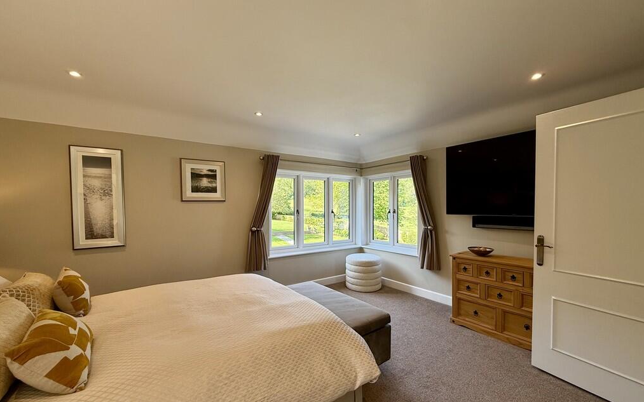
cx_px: 324
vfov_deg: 74.7
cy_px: 213
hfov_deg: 101.5
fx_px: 263
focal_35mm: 15
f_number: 2.2
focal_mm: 2.22
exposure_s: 1/105
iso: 50
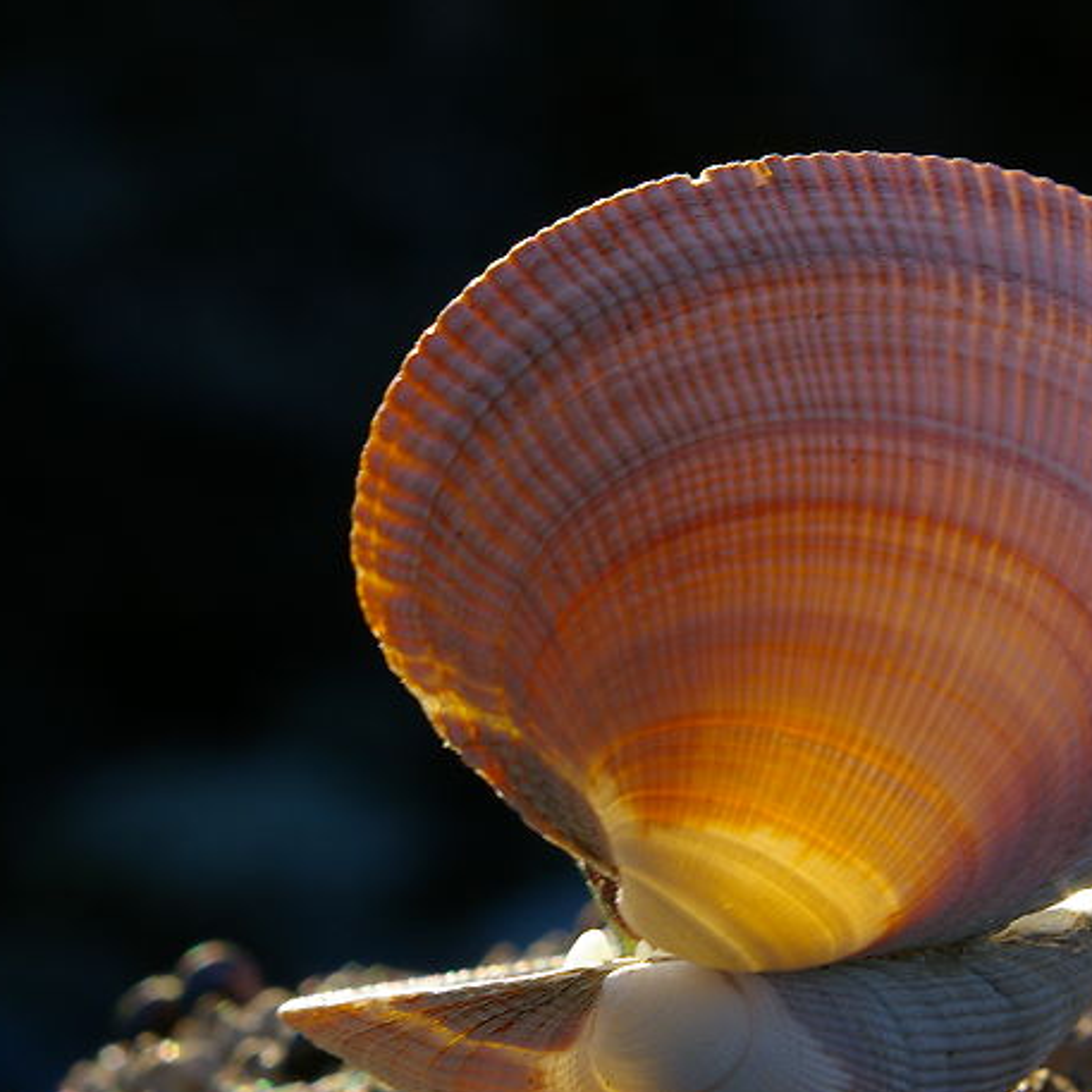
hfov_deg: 14.2
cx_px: 734
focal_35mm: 123
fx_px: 4381
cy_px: 616
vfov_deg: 14.2
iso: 200
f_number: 16
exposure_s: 1/60
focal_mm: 55
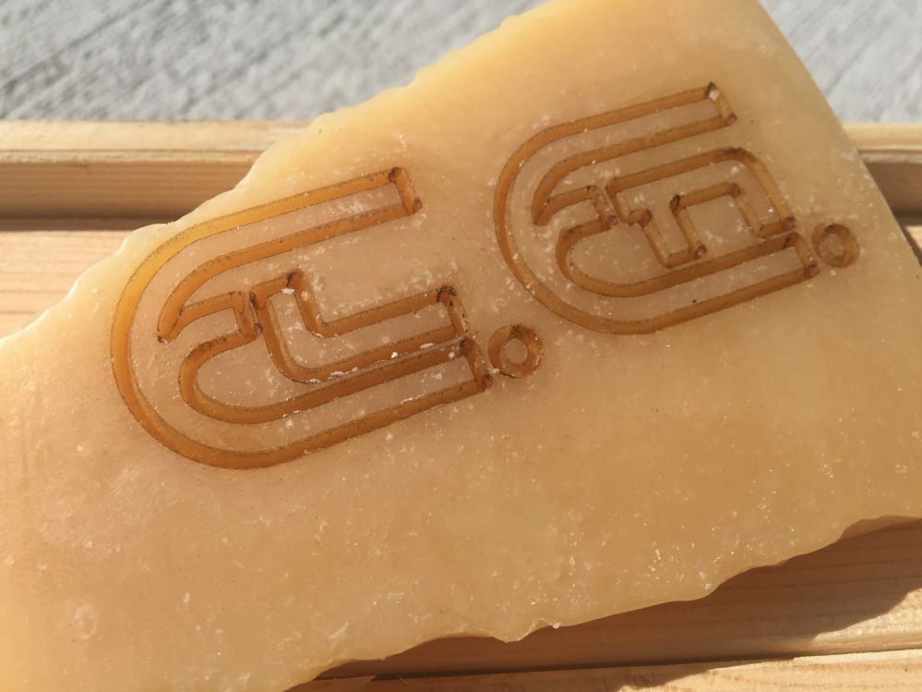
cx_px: 461
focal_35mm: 29
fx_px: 772
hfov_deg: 61.7
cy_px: 346
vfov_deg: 48.2
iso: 32
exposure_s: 1/3968
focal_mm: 4.15
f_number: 2.2
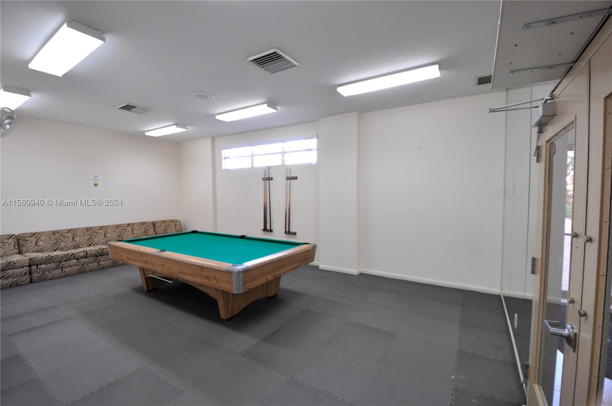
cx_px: 306
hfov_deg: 100.5
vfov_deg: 77.2
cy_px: 203
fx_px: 255
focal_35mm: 15
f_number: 4
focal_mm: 10
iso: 640
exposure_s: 1/60
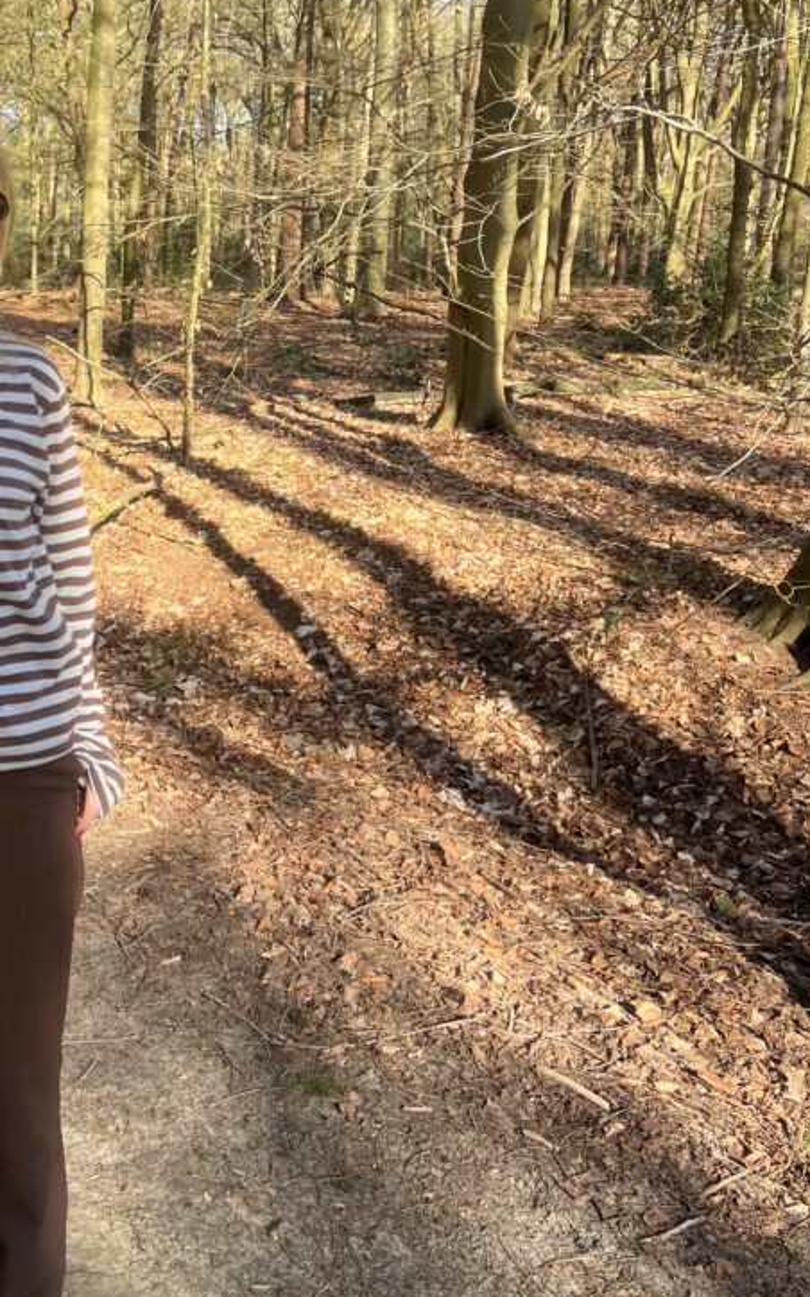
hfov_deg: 31.7
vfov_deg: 50.1
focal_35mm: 39
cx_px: 143
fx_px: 1379
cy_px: 518
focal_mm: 5.7
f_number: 1.5
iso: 50
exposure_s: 1/594
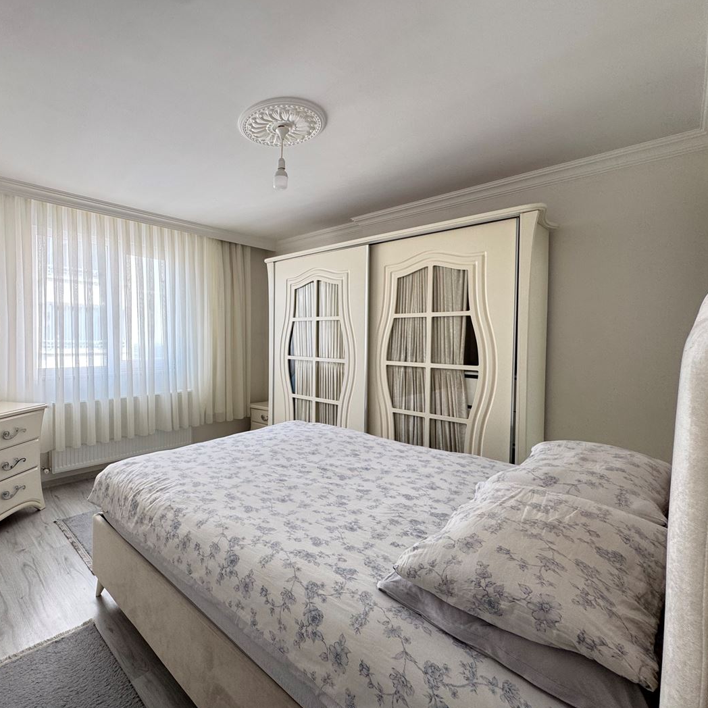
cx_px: 251
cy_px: 346
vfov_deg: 84.0
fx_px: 393
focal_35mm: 17
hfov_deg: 81.8
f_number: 2.2
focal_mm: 2.22
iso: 125
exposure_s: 1/99
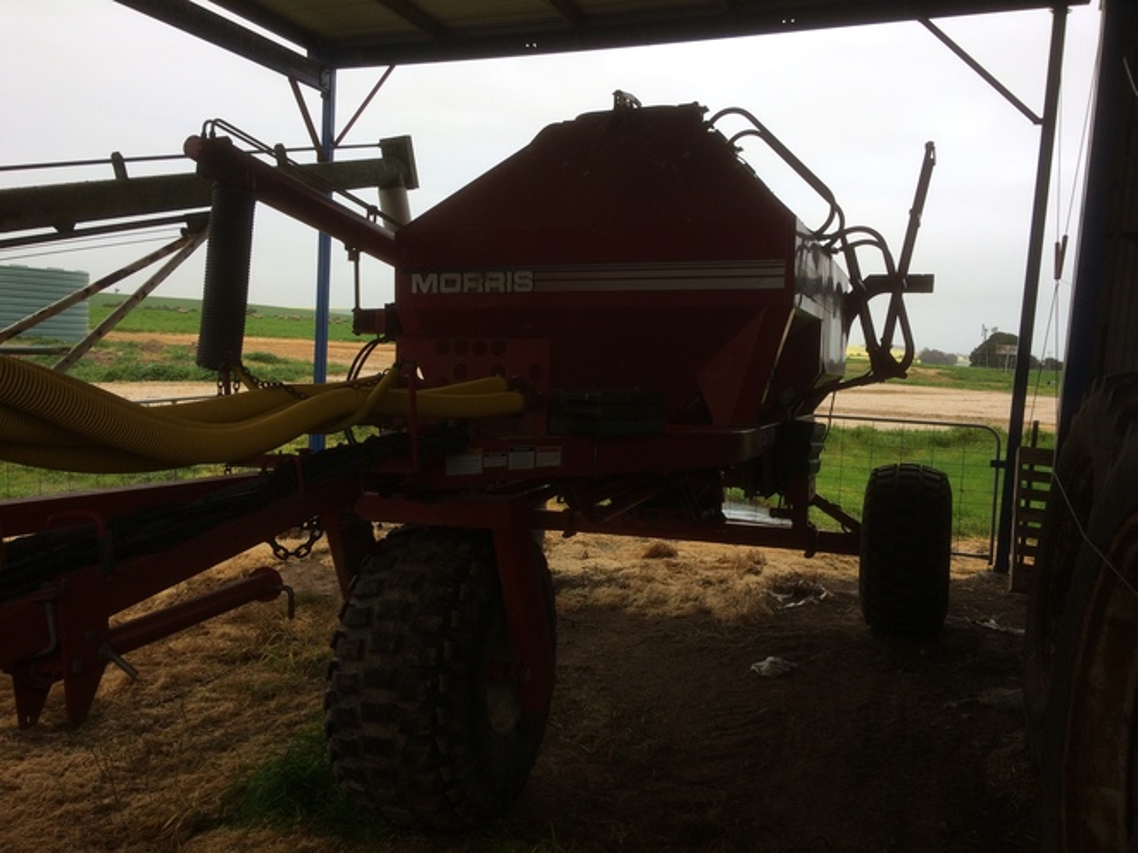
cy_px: 426
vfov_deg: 48.2
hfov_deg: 61.7
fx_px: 953
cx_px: 569
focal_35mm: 29
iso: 32
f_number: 2.2
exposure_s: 1/277
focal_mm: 4.15
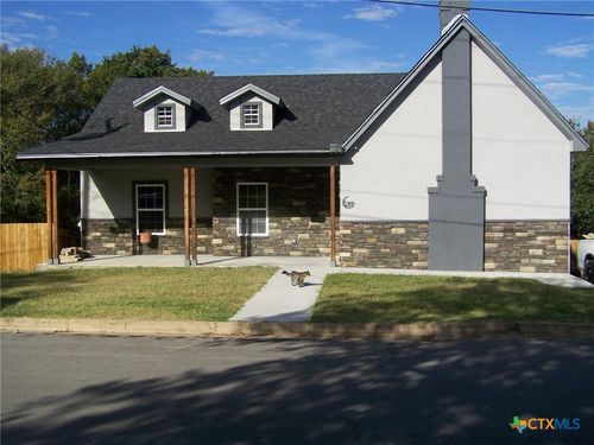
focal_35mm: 38
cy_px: 222
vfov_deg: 37.7
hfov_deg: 49.0
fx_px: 652
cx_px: 297
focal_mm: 6.3
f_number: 4
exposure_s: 1/640
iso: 64
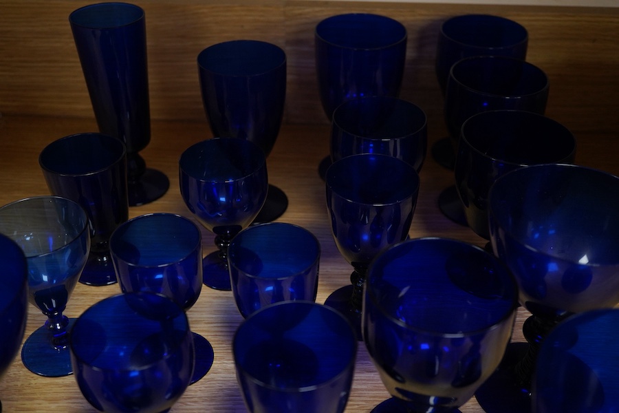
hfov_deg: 43.6
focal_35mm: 45
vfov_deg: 29.9
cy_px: 206
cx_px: 310
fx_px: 774
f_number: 6.3
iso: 1250
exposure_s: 1/125
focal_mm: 30
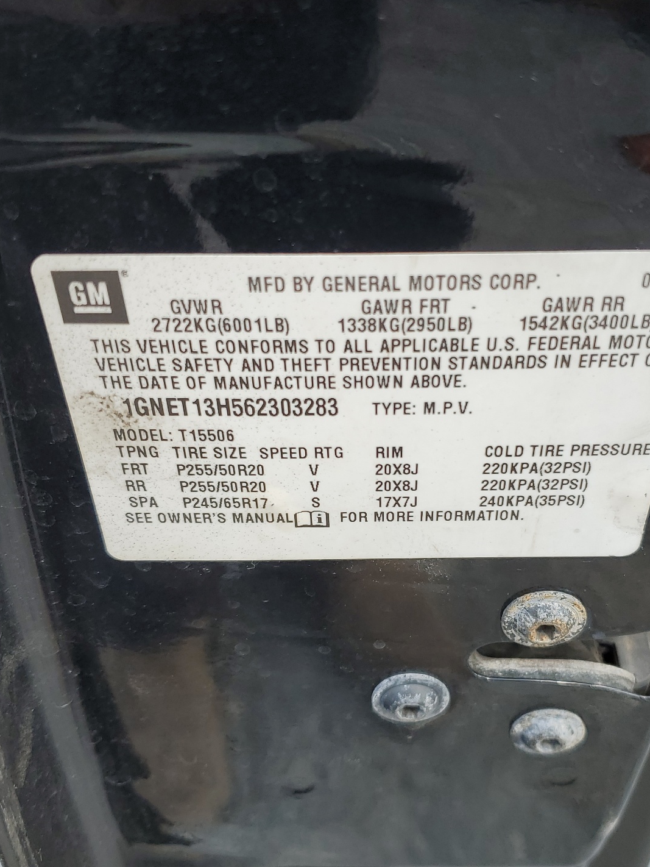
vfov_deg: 47.8
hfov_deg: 36.8
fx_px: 976
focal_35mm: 39
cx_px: 359
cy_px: 457
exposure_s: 1/370
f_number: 1.5
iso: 50
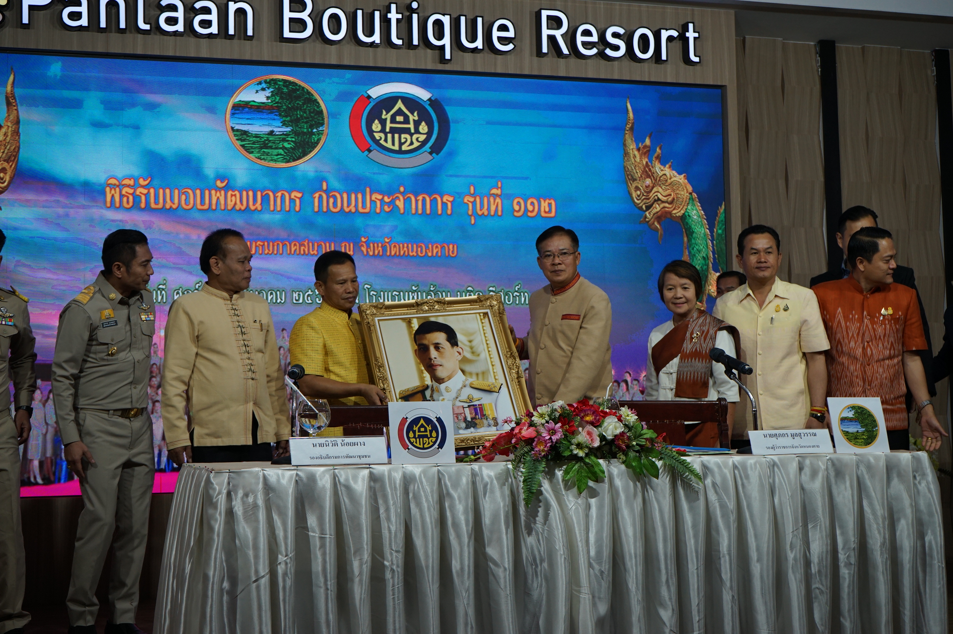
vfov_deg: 24.6
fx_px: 1455
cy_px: 317
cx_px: 476
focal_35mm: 55
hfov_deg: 36.3
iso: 800
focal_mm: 55
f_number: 8
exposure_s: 1/160
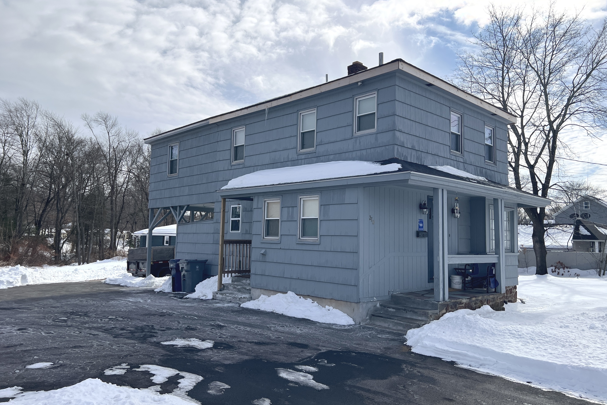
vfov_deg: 46.4
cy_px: 190
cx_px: 301
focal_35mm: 28
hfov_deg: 65.5
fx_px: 472
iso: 50
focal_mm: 5.7
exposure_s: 1/10309
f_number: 1.5
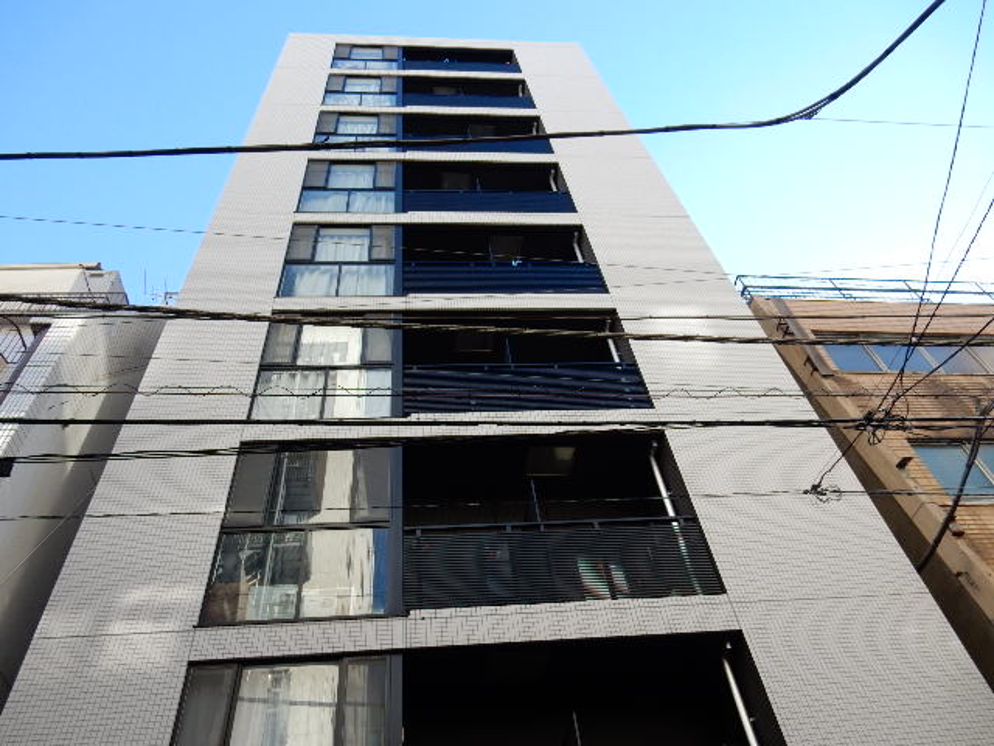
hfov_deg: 69.4
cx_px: 497
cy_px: 373
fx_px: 718
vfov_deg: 54.9
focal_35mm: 25
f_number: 3.7
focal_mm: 4.5
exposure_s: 1/250
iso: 125
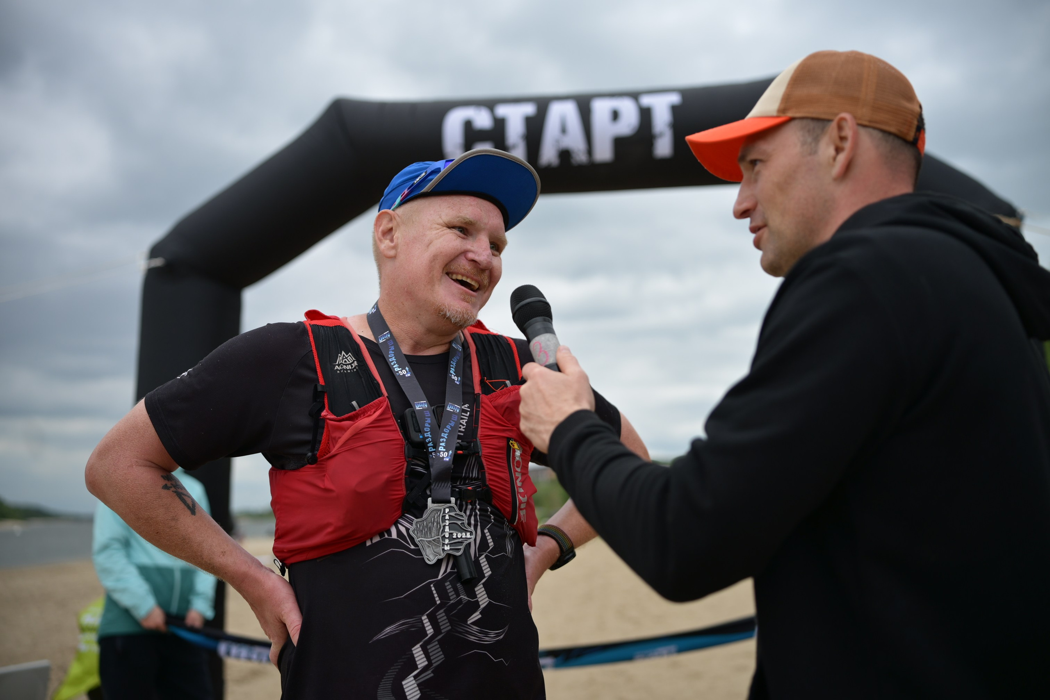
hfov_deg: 54.4
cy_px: 350
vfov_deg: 37.9
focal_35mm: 35
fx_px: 1021
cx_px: 525
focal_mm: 35
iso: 100
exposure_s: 1/2000
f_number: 2
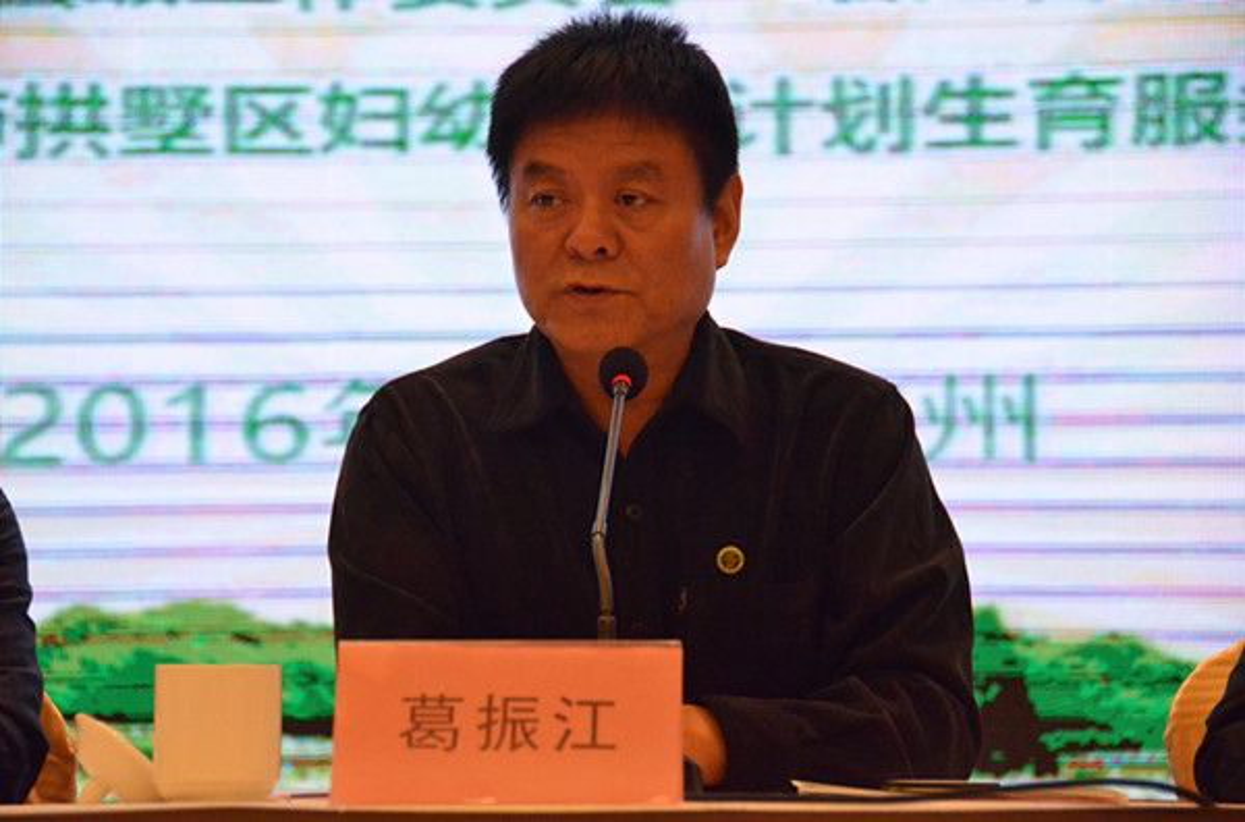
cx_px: 622
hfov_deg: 15.2
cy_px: 411
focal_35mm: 135
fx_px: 4654
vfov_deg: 10.1
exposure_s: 1/500
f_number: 5.3
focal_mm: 90
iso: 6400
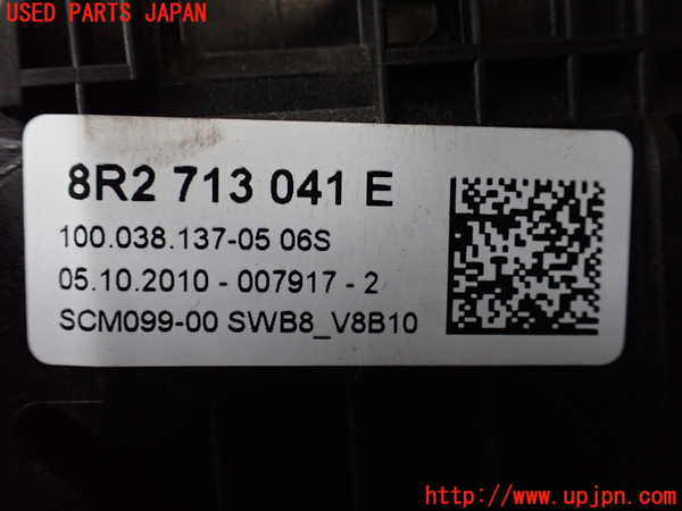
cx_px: 341
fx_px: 591
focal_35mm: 30
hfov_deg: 60.0
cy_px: 256
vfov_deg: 46.8
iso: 640
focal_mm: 5.4
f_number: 2.3
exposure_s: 1/125
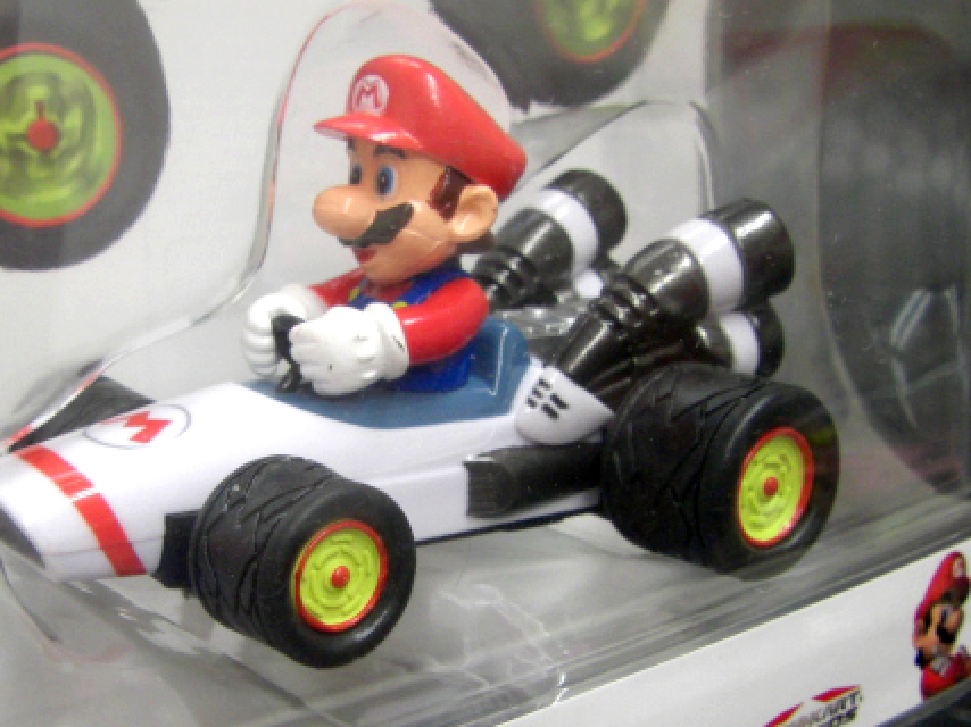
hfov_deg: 33.6
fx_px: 1598
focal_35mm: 57
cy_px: 468
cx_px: 359
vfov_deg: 25.5
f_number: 3.4
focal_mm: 6.3
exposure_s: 1/40
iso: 200
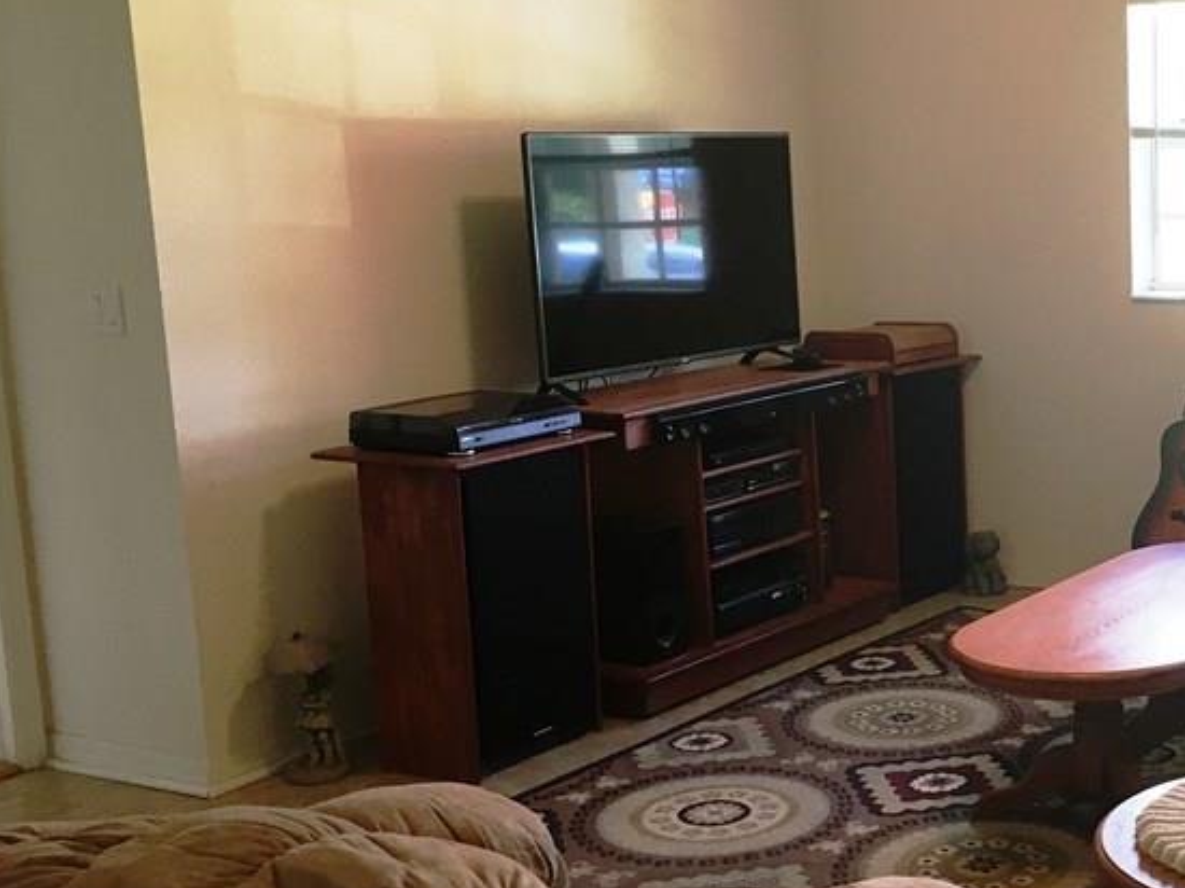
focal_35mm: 54
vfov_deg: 27.0
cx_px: 1086
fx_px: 1848
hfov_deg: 33.5
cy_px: 463
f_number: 2.2
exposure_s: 1/30
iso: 80
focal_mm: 4.15
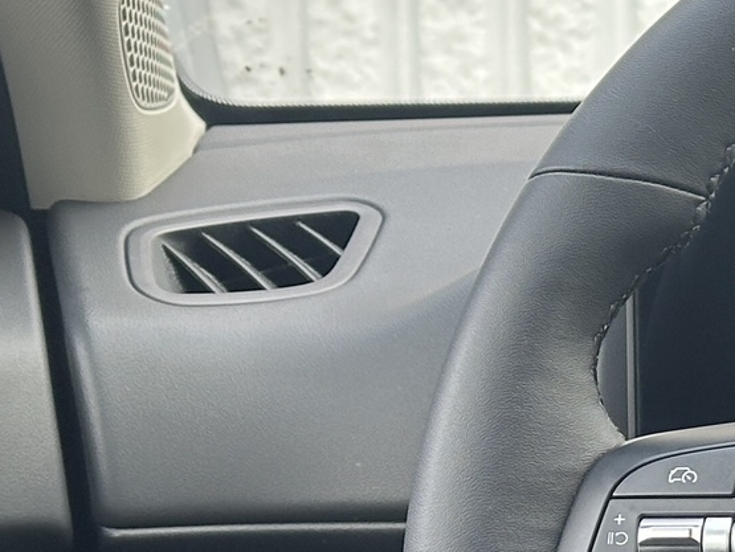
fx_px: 3761
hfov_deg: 10.6
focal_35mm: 177
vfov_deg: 8.3
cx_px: 1208
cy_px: 600
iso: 80
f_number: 1.78
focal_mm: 6.86
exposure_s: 1/104
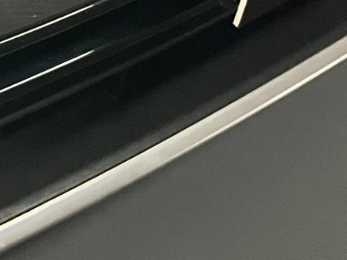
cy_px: -92
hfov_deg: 15.7
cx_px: -205
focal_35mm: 113
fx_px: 1133
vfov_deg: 12.6
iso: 500
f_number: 1.6
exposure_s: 1/42
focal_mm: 5.1
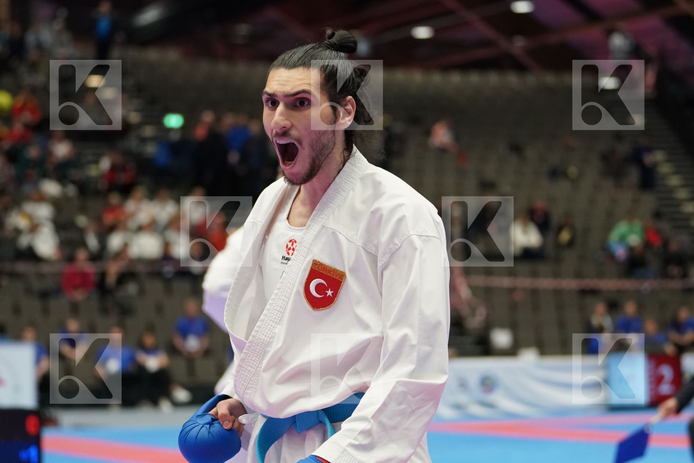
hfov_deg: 19.5
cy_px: 232
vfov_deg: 13.0
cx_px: 347
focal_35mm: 105
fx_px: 2024
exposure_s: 1/1000
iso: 3200
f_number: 2.8
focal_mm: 70
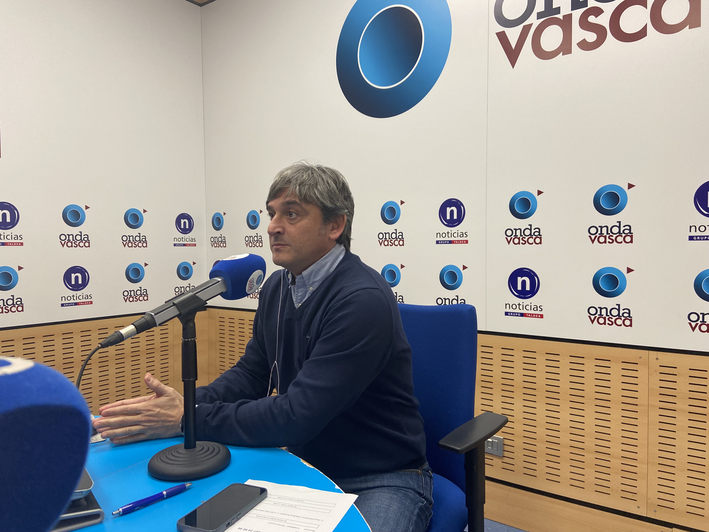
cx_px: 354
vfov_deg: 53.1
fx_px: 533
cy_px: 266
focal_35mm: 26
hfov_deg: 67.3
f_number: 1.8
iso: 100
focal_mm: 4.25
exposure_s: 1/100
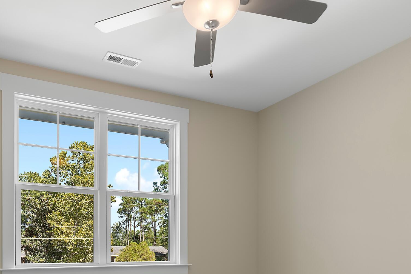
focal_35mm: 30
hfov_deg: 61.3
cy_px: 248
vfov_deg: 40.3
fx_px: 342
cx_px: 161
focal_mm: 10
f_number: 4.5
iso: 100
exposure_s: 1/6
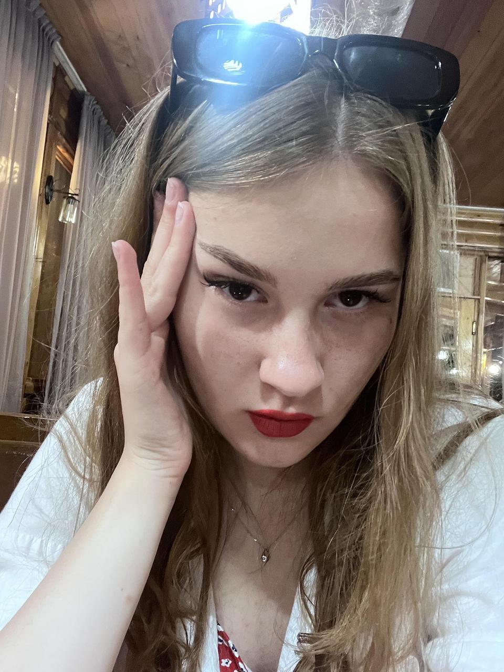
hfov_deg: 46.8
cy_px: 336
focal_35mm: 30
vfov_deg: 60.0
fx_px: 582
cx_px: 252
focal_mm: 2.71
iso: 640
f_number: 2.2
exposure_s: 1/17
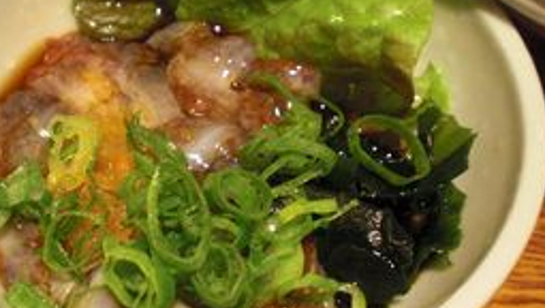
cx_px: 187
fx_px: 810
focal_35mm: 56
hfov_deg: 36.8
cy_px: 183
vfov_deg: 21.5
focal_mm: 6.3
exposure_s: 1/40
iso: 800
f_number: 3.1
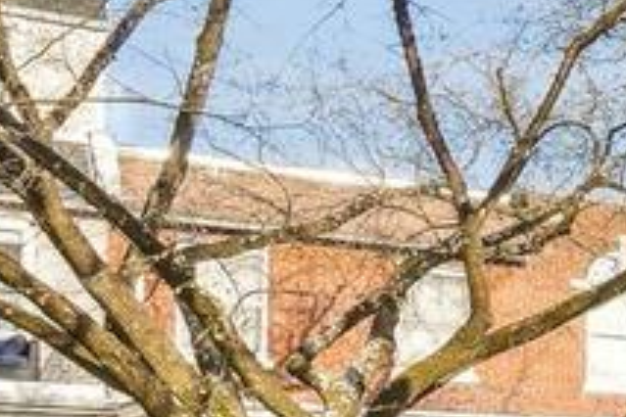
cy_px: 564
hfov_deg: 12.1
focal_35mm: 108
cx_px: 1743
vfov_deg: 12.3
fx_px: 1878
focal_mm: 16
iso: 500
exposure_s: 1/320
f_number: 9
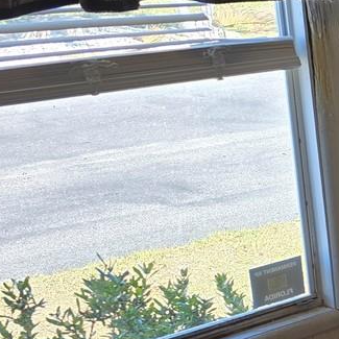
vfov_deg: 17.3
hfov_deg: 14.1
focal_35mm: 100
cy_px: 272
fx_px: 1108
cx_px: 709
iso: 20
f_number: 1.7
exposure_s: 1/120
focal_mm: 6.3
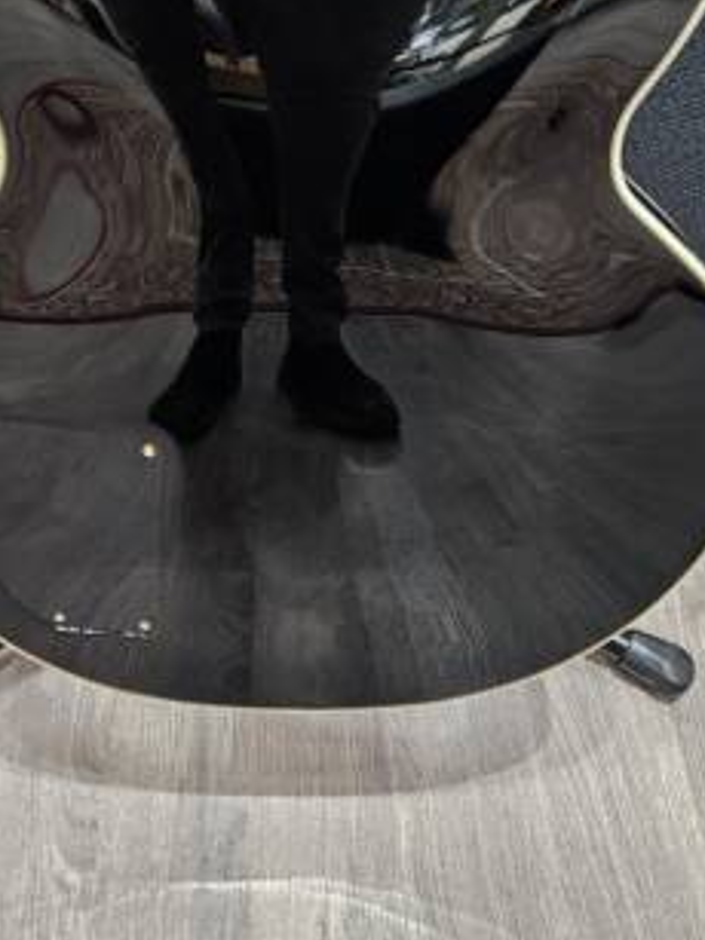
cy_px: 269
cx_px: 251
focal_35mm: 39
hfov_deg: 36.5
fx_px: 1060
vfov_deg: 46.6
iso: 640
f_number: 1.8
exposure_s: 1/40
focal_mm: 5.4
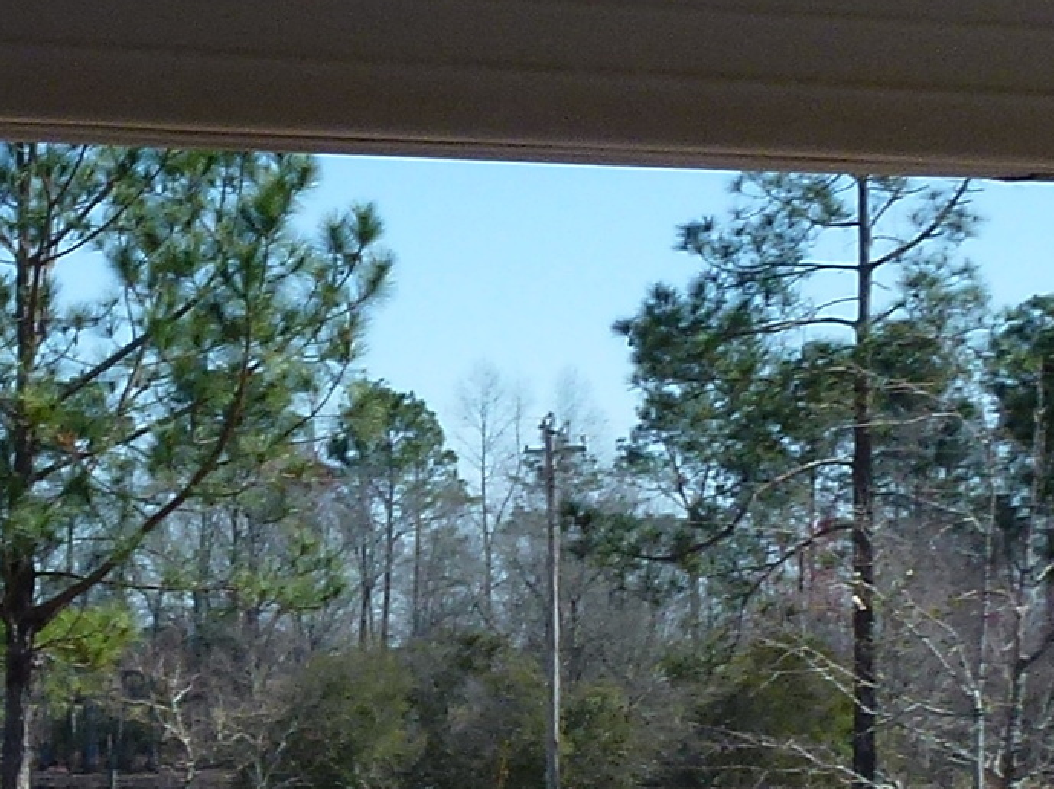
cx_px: -1114
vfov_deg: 12.6
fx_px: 3530
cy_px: 829
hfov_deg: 14.0
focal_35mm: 116
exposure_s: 1/800
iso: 100
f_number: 4
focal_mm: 4.7
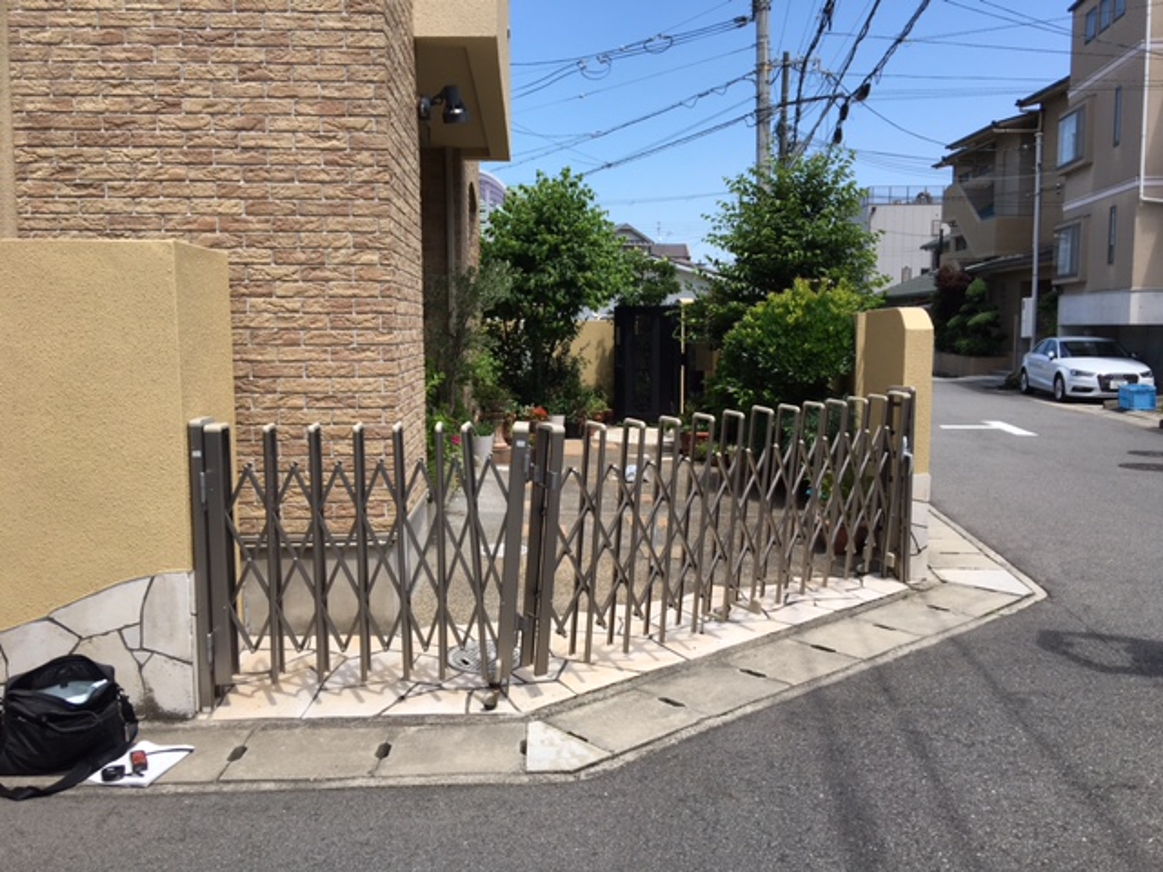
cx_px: 582
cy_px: 436
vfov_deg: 48.2
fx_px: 974
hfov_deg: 61.7
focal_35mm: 29
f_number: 2.2
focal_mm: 4.15
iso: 25
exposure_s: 1/1304
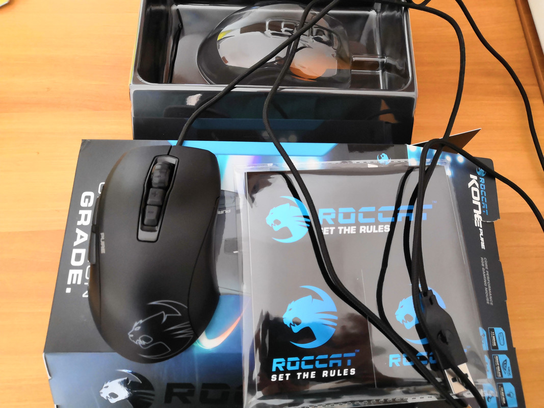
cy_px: 204
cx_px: 272
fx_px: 424
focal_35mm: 27
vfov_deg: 51.3
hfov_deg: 65.3
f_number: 1.8
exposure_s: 1/33.3
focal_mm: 3.95
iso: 640
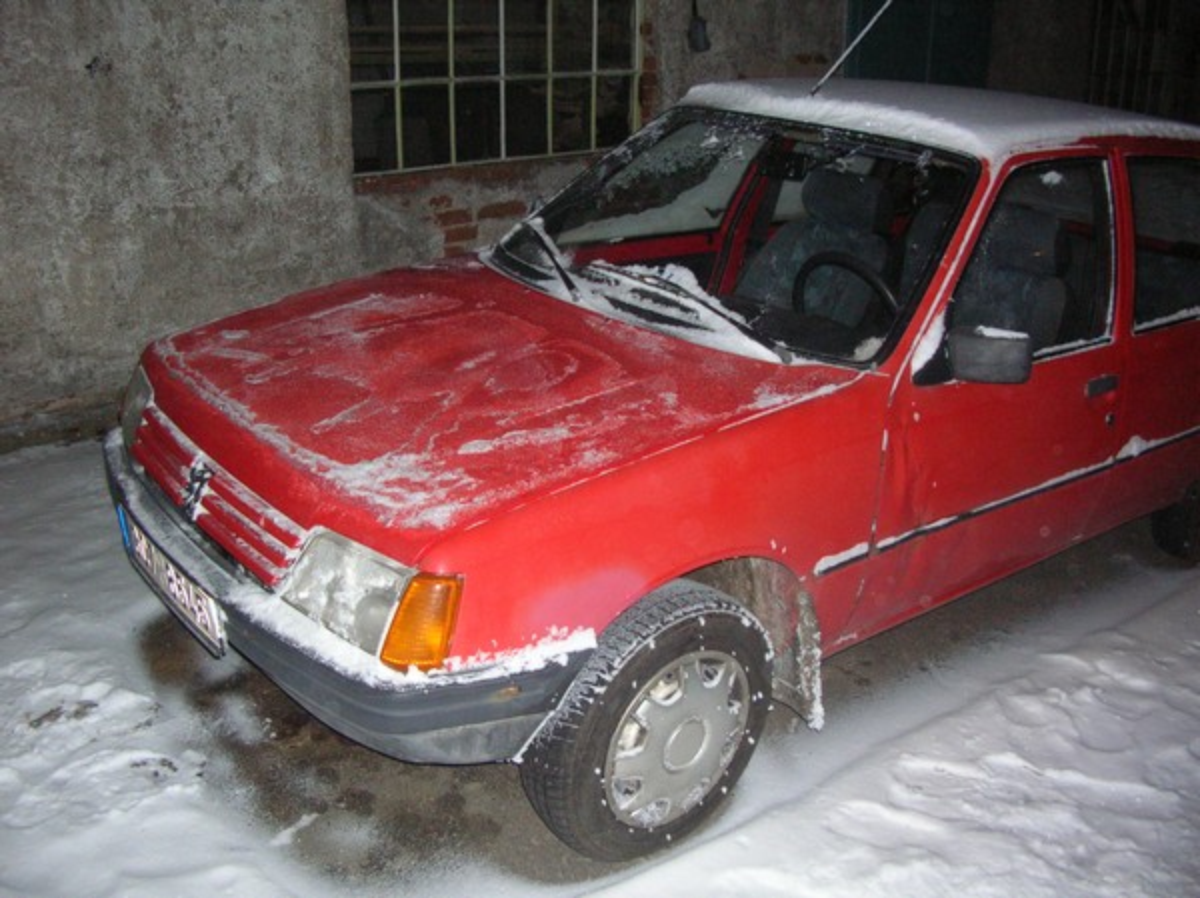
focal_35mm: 35
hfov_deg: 52.7
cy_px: 449
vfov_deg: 40.6
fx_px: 1212
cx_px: 600
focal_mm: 5.8
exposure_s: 1/60.1
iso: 184
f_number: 2.8
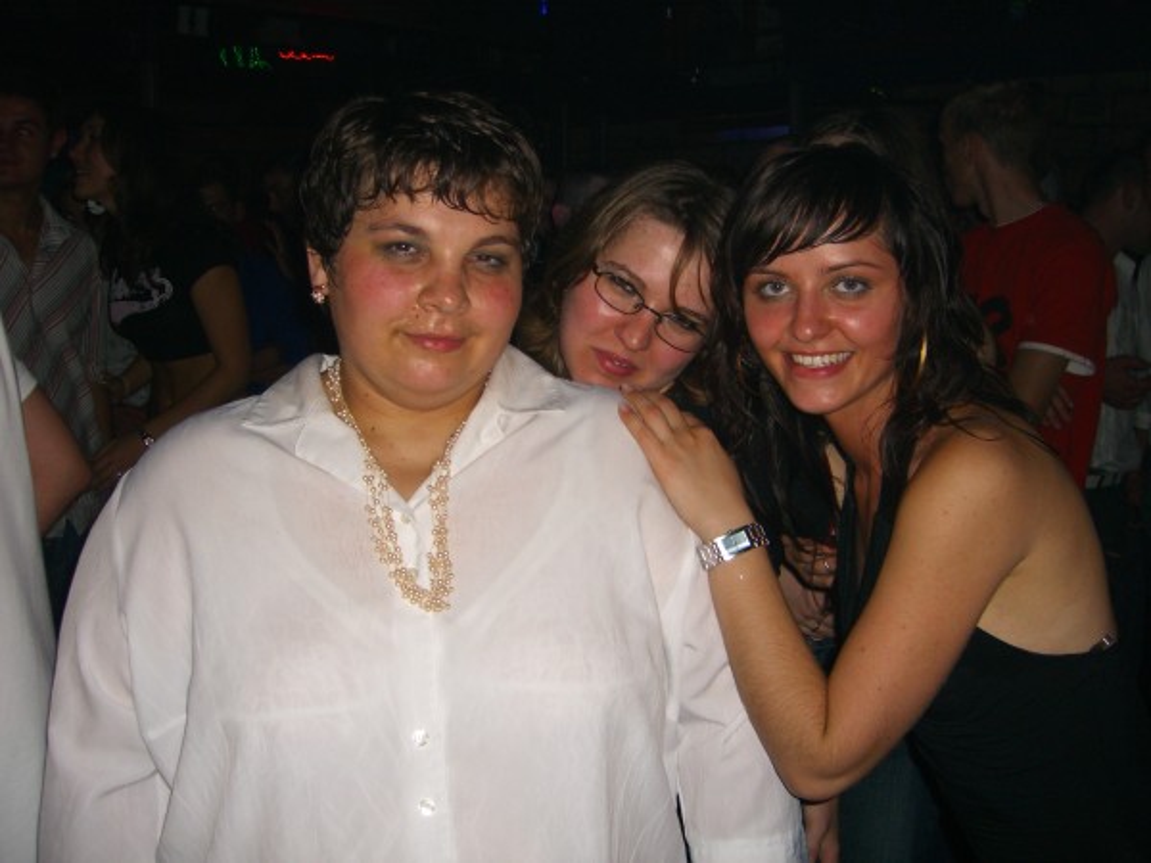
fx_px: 1264
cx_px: 576
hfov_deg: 49.0
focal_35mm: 38
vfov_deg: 37.7
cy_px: 432
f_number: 2.8
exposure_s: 1/60
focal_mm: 7.9
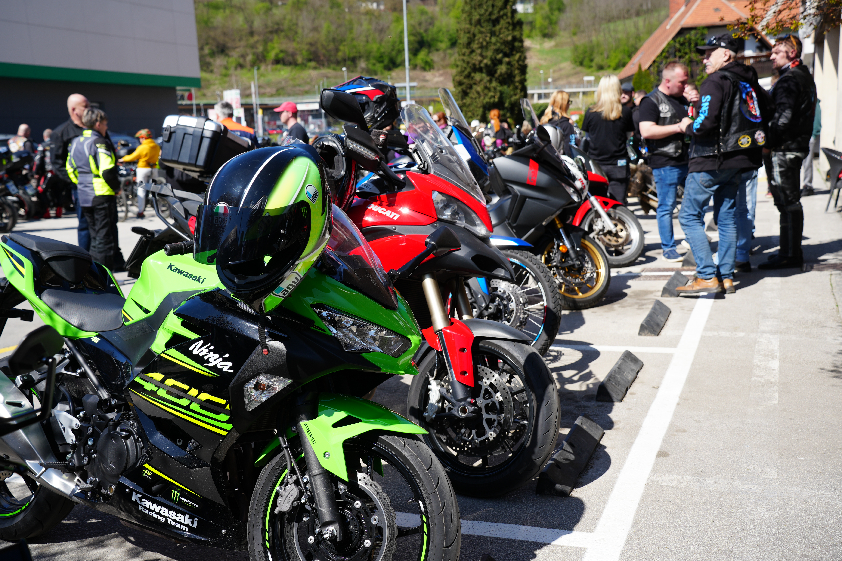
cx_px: 421
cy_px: 280
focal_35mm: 38
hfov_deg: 50.7
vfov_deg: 35.1
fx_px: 889
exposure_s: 1/400
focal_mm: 38
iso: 100
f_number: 5
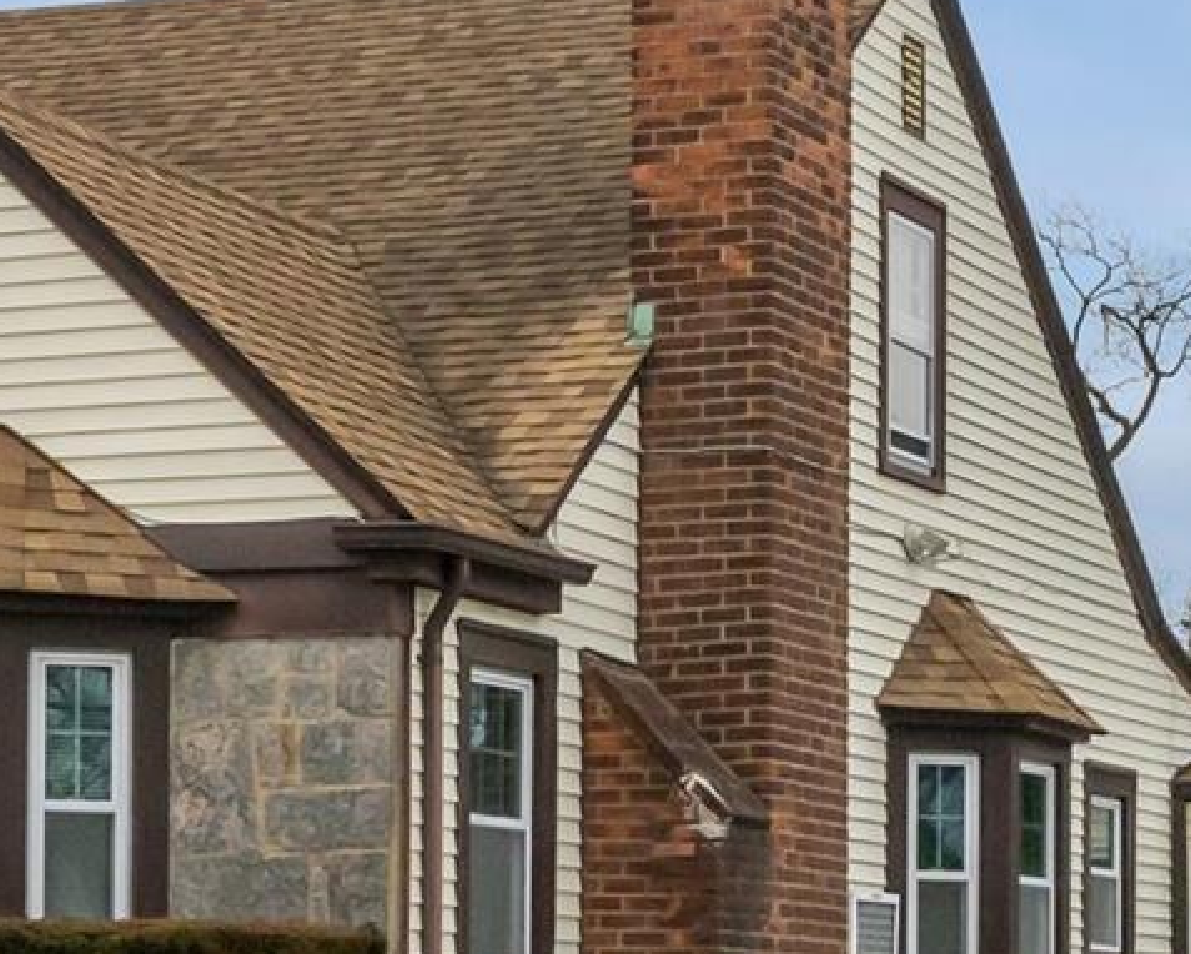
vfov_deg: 10.6
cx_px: 185
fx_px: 5113
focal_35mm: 145
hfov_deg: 13.2
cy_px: 930
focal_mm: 24
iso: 400
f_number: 8
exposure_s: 1/2500
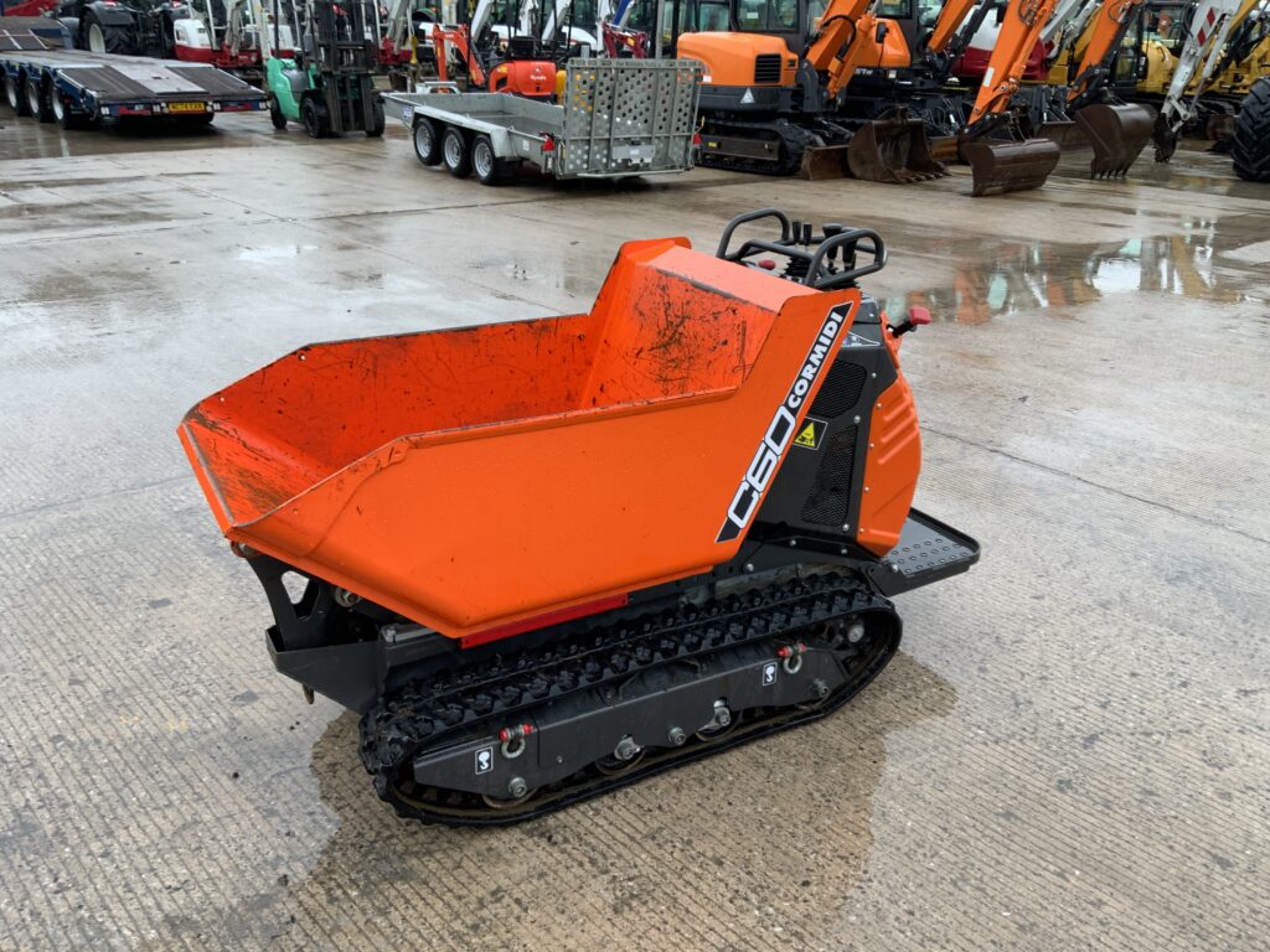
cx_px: 635
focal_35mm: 29
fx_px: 1064
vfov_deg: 48.2
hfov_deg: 61.7
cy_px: 476
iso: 16
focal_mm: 3
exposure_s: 1/122
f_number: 1.8
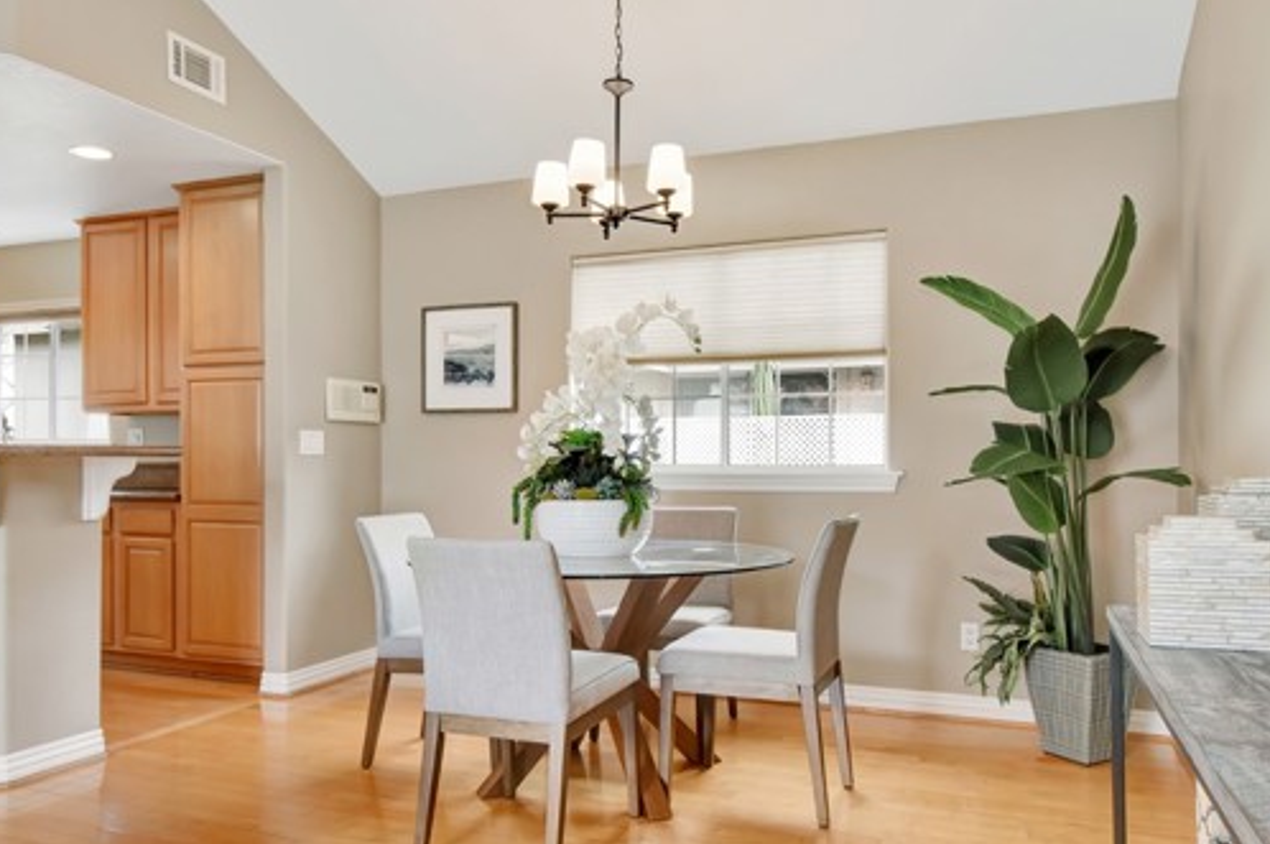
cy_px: 500
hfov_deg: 67.4
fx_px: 952
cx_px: 620
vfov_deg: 47.6
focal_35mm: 27
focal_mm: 14
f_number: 8
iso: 800
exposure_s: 1/80
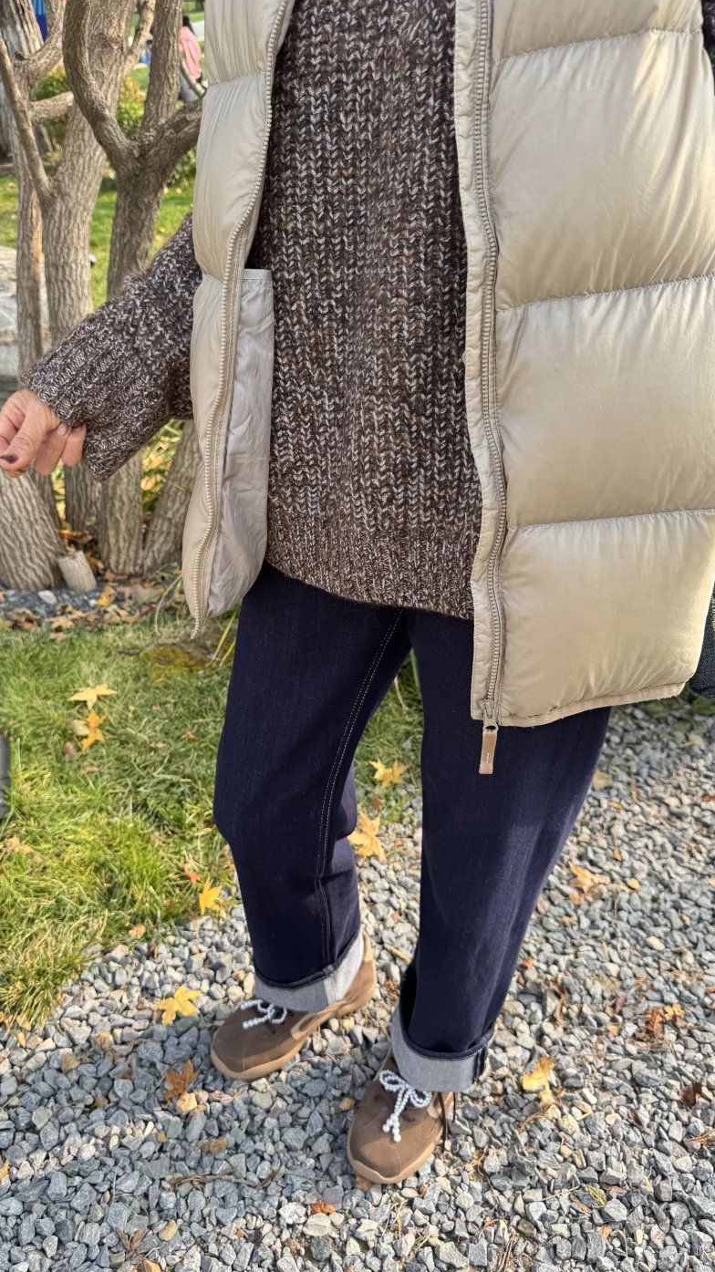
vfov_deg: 69.9
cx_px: 317
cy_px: 646
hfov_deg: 42.8
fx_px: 911
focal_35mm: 27
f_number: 1.78
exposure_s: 1/503
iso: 80
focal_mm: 6.76
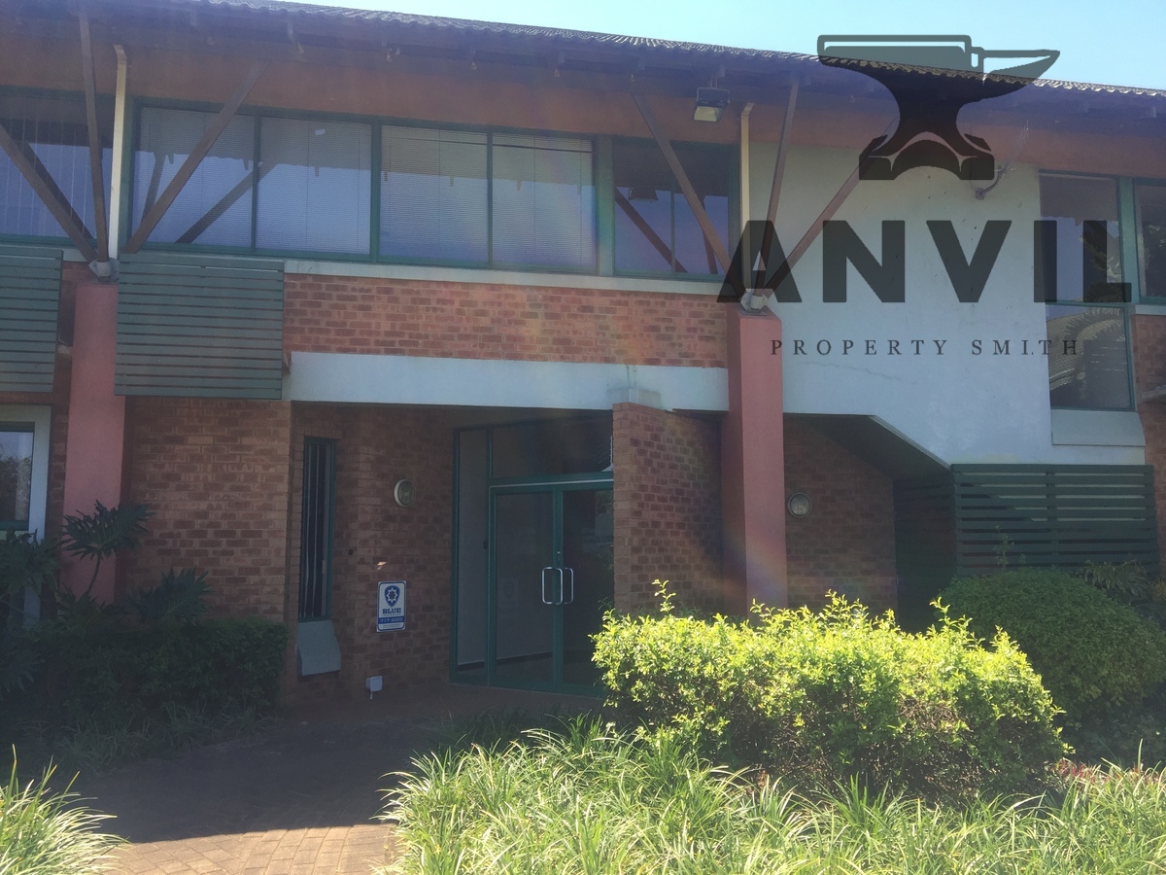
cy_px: 438
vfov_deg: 48.2
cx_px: 583
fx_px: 977
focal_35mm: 29
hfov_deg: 61.7
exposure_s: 1/501
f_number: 2.2
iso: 32
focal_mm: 4.15
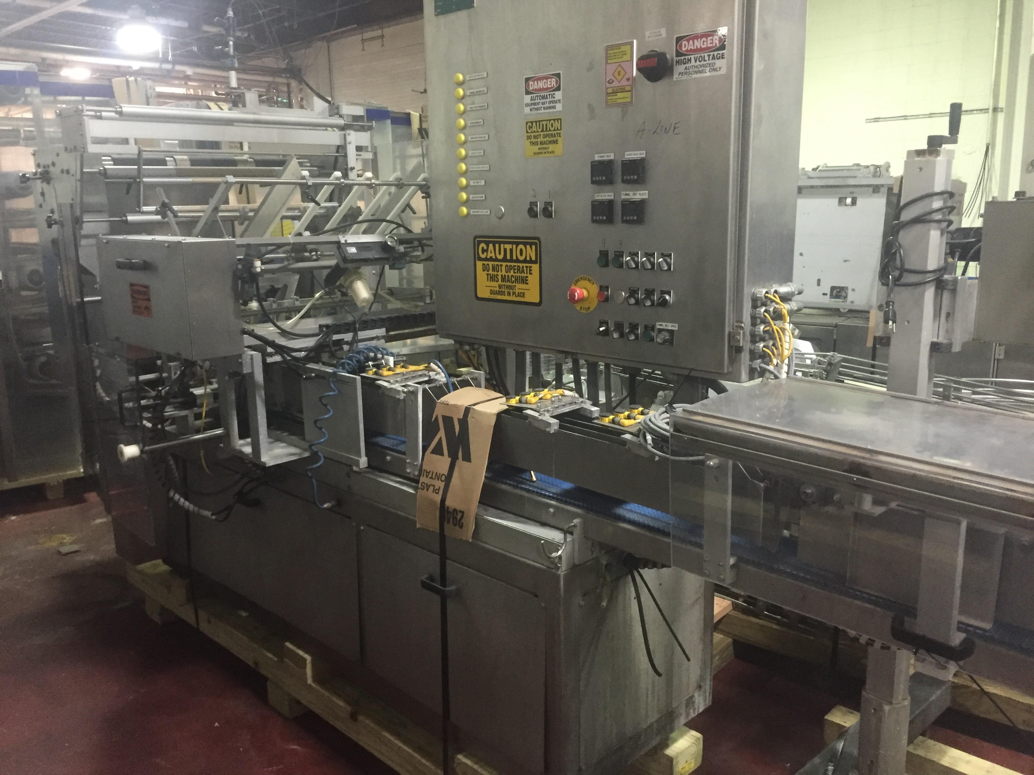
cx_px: 517
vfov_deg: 48.2
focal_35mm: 29
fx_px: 866
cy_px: 388
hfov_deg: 61.7
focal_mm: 4.15
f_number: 2.2
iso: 250
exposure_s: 1/15
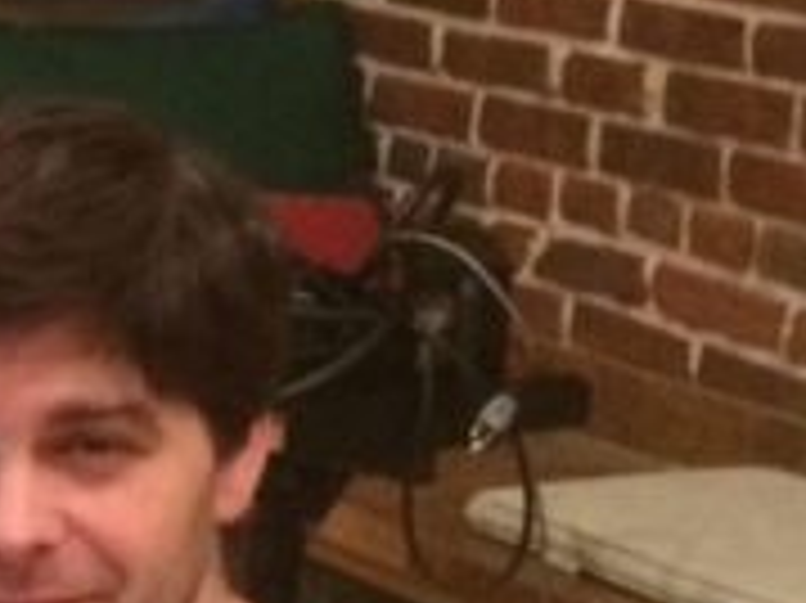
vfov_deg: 8.9
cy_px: 508
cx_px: -1063
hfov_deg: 10.4
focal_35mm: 166
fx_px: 3863
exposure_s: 1/17
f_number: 2.2
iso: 320
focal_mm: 4.15
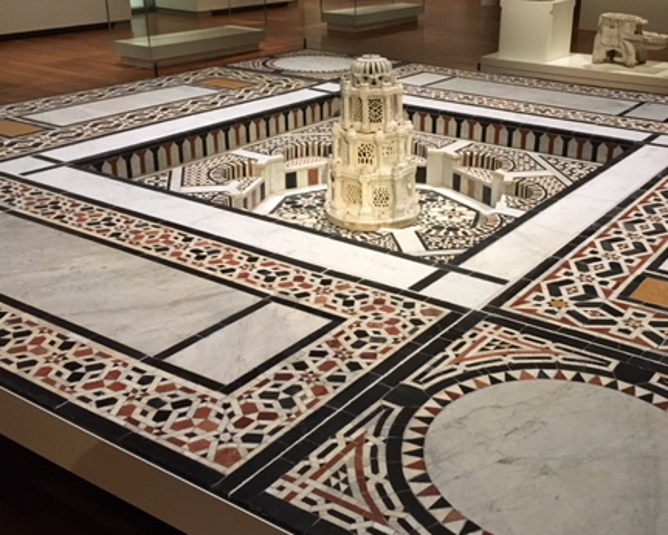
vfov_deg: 35.7
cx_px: 403
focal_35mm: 42
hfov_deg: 43.6
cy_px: 251
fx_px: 831
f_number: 2.2
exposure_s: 1/30
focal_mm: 4.15
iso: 200
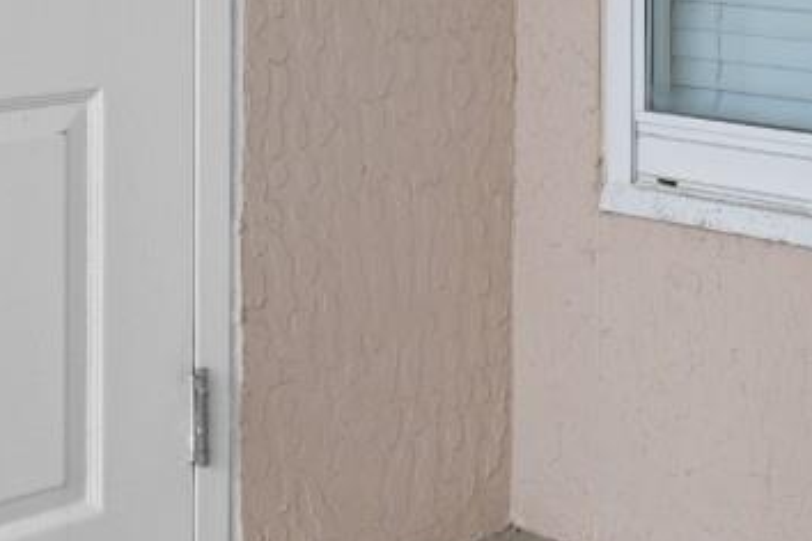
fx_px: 1962
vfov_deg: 14.7
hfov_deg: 21.5
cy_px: -248
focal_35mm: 87
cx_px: 1007
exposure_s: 1/100
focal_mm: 13
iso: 100
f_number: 4.8
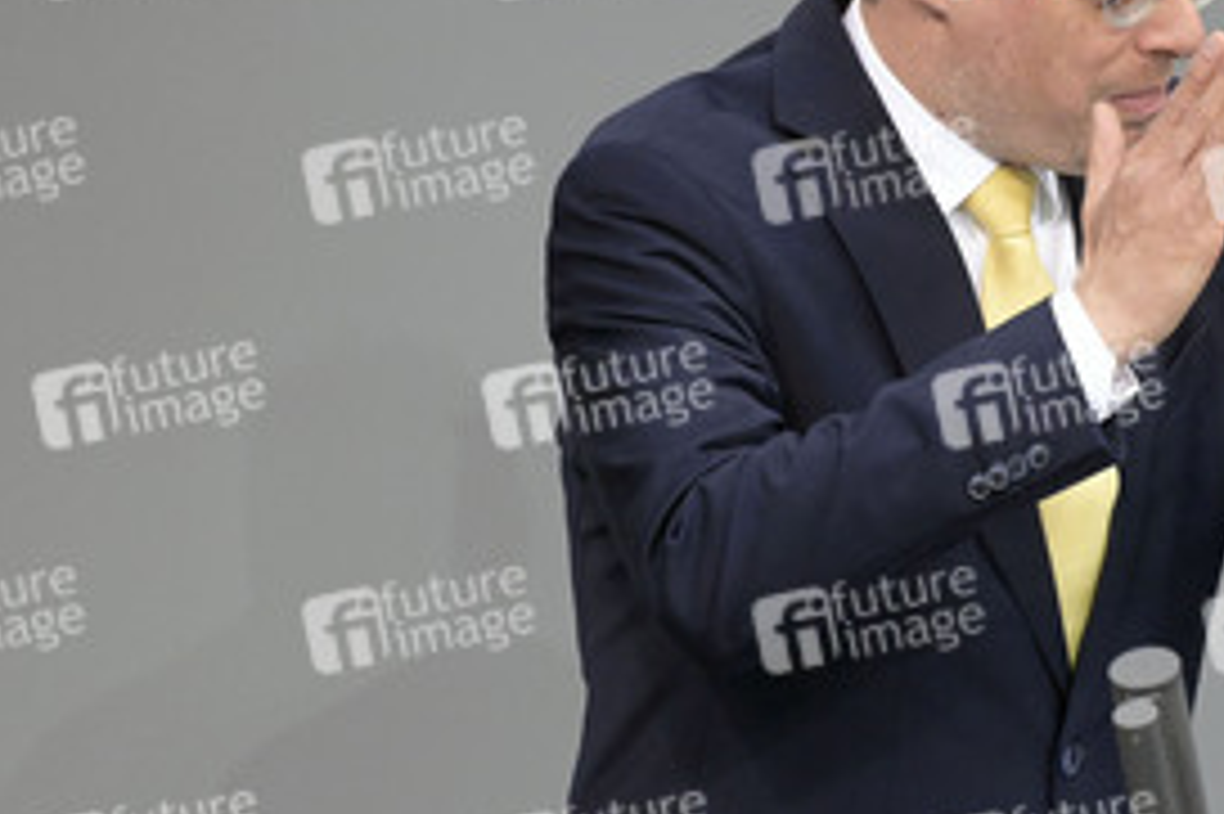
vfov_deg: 2.0
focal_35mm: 697
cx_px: 929
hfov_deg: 3.0
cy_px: 283
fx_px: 23683
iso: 8000
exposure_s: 1/400
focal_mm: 420
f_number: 5.6
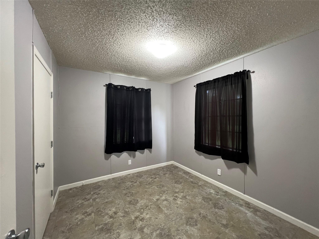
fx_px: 120
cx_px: 160
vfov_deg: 89.9
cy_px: 120
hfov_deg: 106.2
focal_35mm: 13
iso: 400
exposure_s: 1/60
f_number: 1.8
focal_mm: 1.57
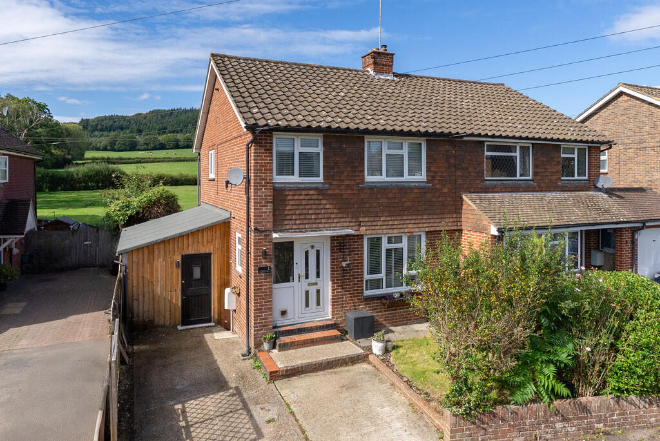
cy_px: 220
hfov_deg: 96.7
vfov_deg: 73.8
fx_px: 293
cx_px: 330
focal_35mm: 16
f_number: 7.1
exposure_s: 1/3200
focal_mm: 16
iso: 1000
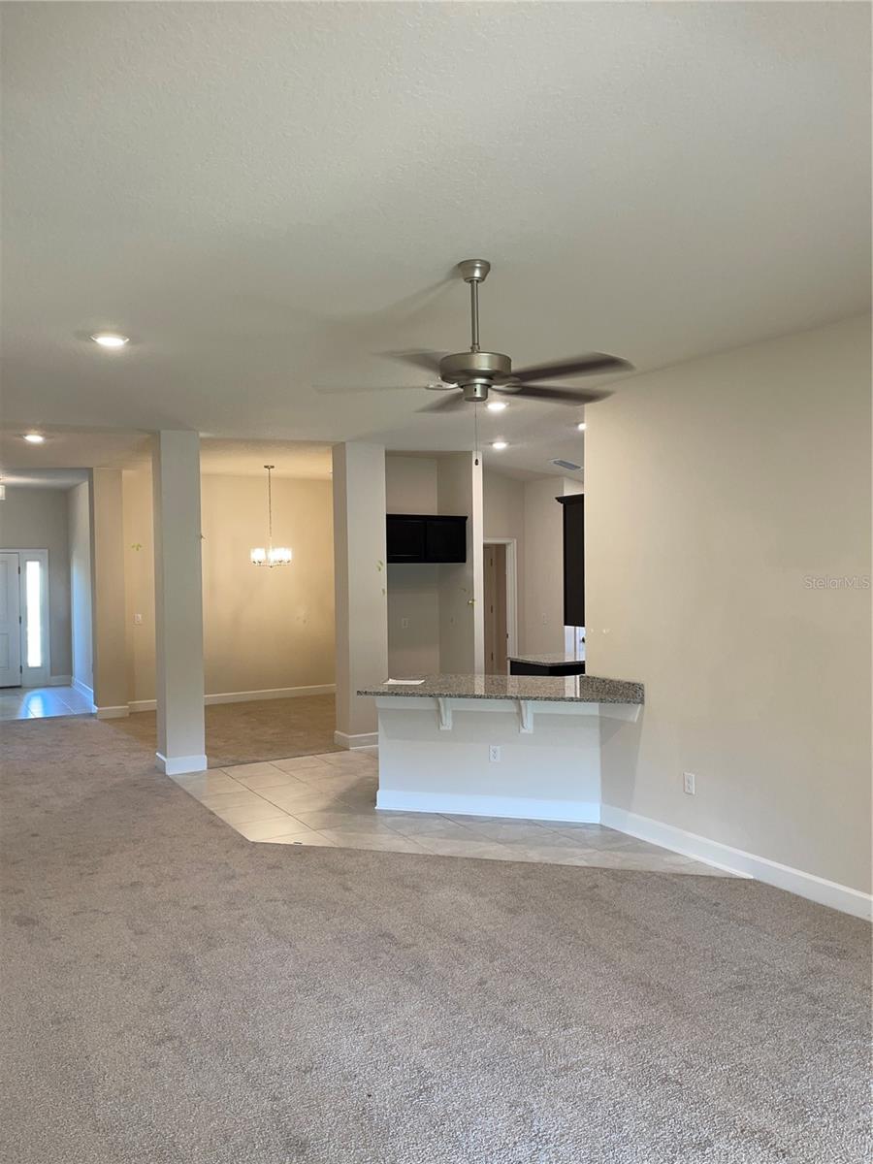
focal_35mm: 25
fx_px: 841
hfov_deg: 54.9
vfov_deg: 69.4
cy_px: 582
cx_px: 436
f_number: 1.6
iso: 100
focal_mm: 5.1
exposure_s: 1/60
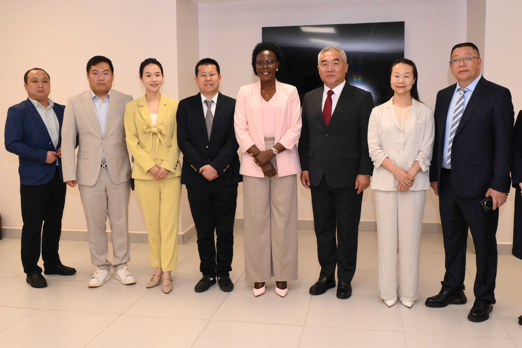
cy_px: 174
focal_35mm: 36
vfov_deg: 36.8
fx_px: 522
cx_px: 261
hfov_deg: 53.1
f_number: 6.3
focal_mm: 24
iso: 1600
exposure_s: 1/160
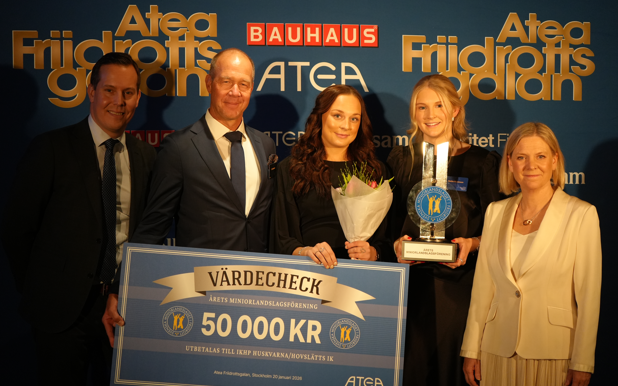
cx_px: 307
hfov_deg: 28.6
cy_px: 190
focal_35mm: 72
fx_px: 1213
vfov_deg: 18.1
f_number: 4
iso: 2500
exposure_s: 1/160
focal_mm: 70
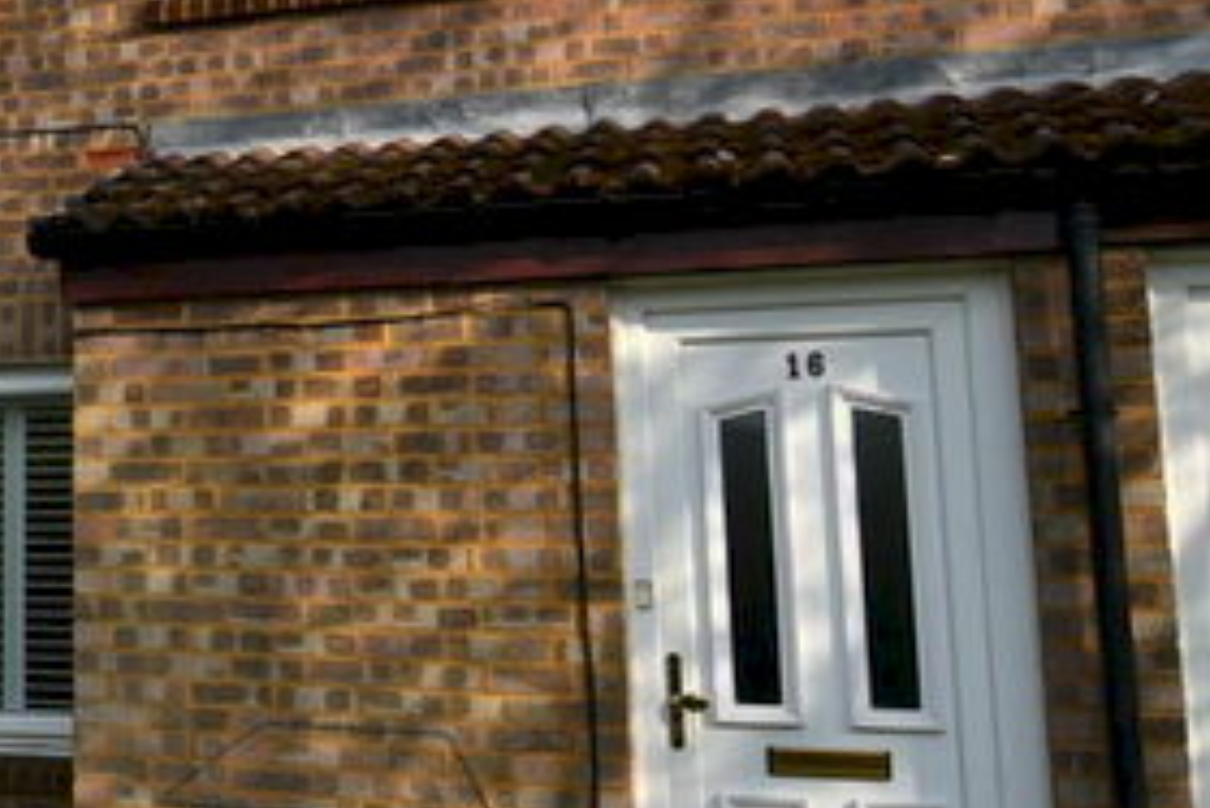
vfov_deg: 24.0
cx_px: -238
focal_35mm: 56
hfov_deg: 30.3
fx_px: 1892
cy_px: 279
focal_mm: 15
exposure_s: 1/250
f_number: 8
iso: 110
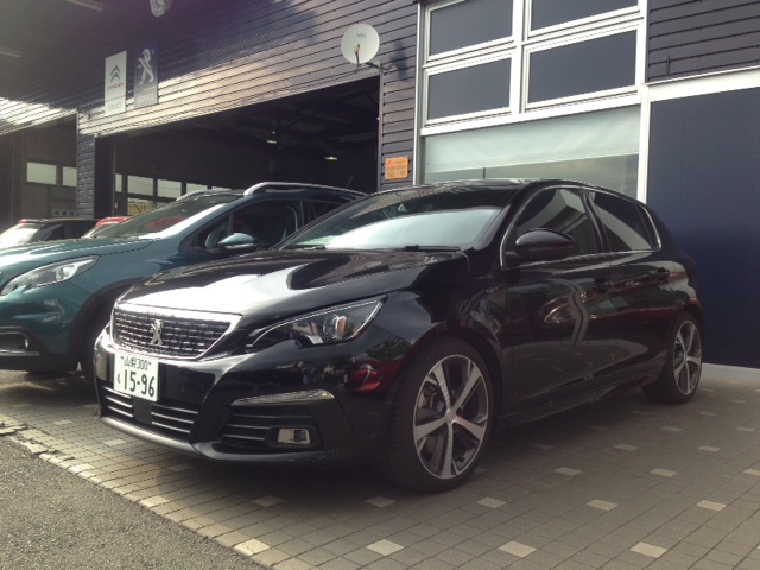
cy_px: 285
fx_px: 725
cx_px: 380
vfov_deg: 42.9
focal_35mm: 33
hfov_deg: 55.4
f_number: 2.4
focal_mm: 4.13
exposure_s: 1/167
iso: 50
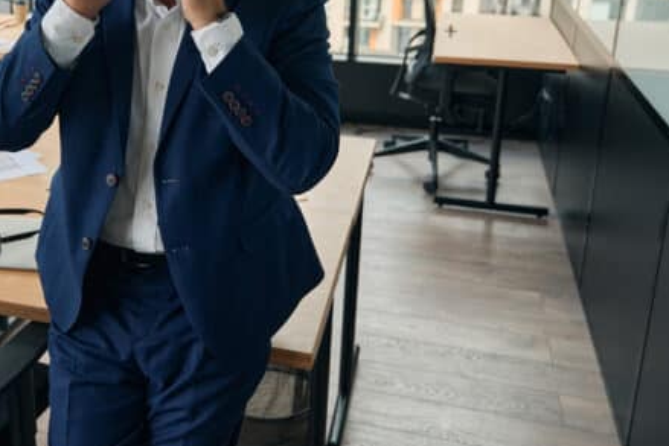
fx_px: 781
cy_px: 104
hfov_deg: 45.2
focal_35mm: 42
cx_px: 192
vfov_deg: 31.3
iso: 400
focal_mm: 24
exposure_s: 1/320
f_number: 3.2
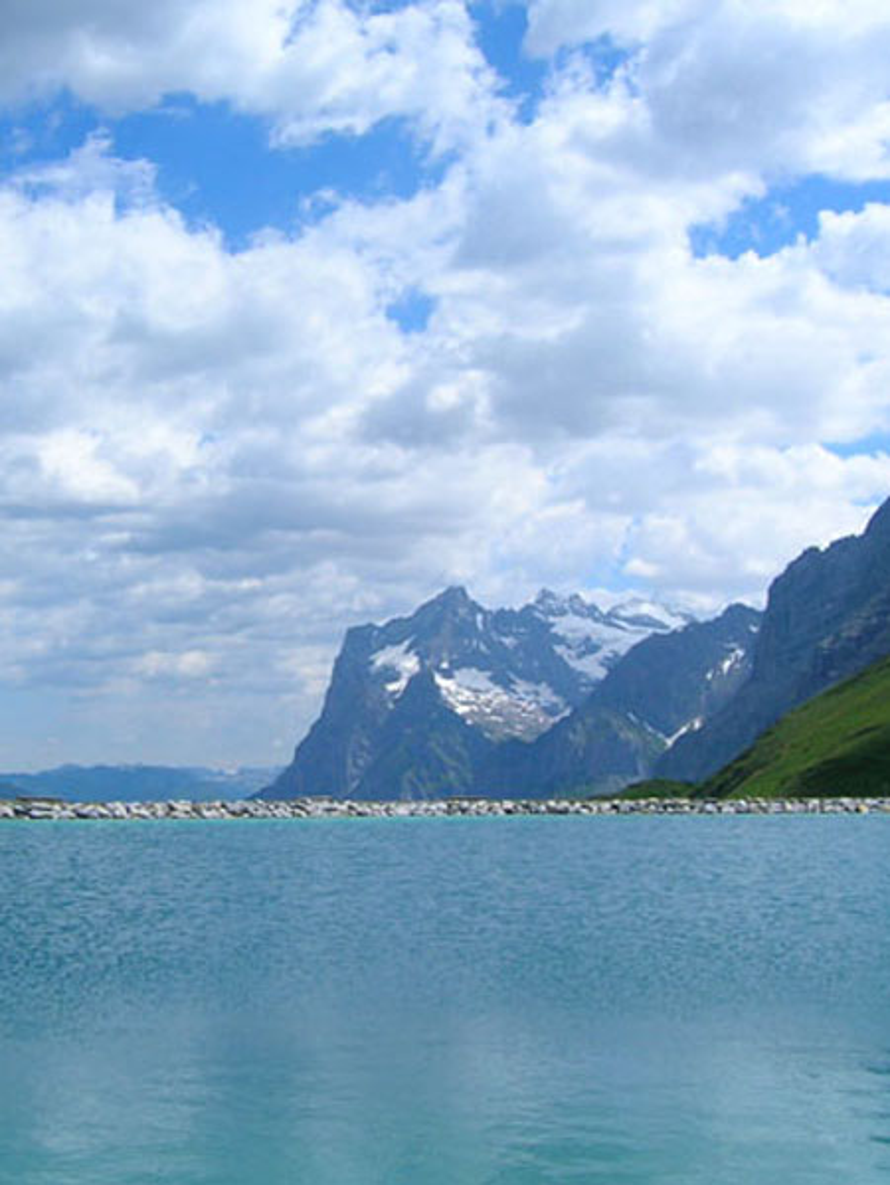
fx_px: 1164
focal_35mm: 34
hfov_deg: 41.8
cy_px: 592
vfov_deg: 53.9
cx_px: 445
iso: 50
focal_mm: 5.7
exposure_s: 1/744
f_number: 4.9
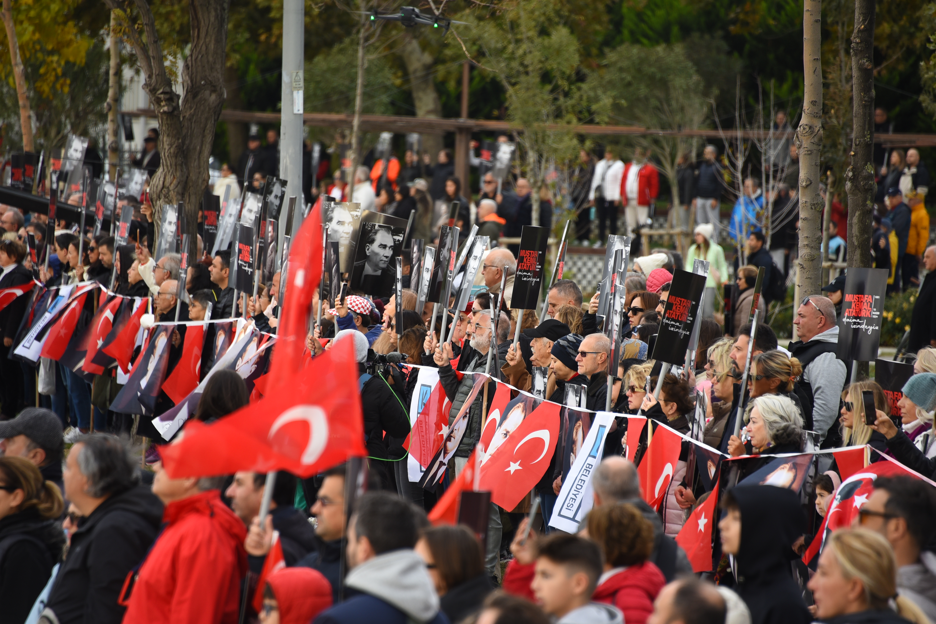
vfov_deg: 4.6
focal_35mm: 300
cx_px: 468
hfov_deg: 6.9
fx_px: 7799
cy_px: 312
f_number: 5.6
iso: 400
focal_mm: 300
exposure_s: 1/250
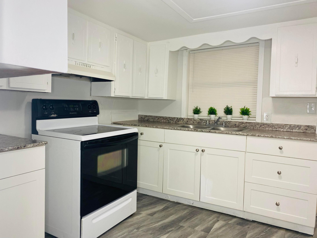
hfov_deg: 67.3
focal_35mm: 26
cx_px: 158
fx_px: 238
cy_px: 119
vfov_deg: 53.1
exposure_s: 1/120
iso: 125
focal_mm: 4.25
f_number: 1.8
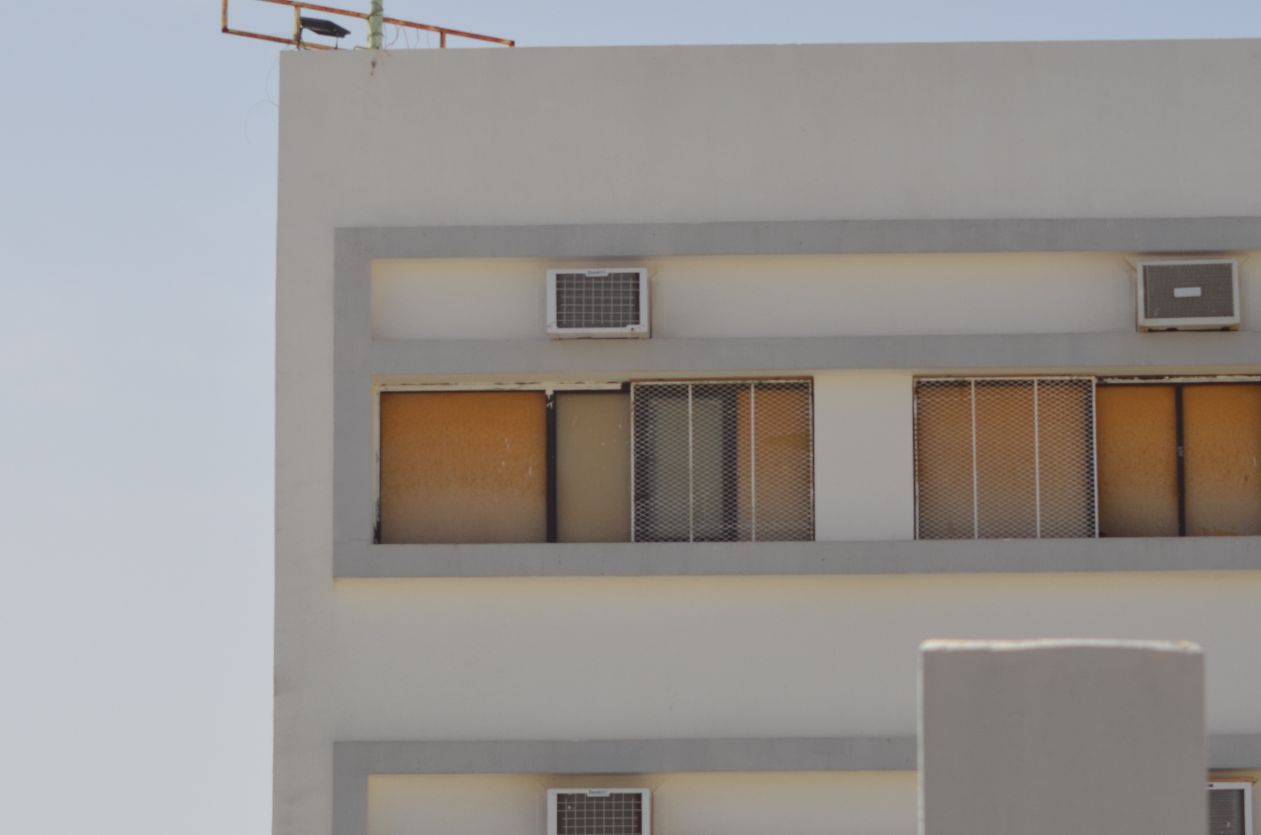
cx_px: 609
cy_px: 265
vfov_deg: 8.0
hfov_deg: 12.1
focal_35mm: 170
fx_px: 5942
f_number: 7.1
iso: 200
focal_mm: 70
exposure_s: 1/800
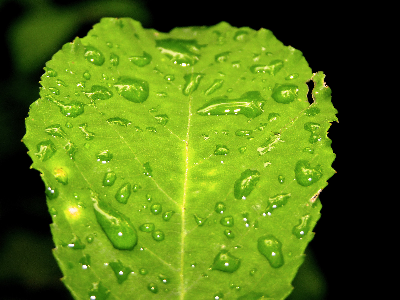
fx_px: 1225
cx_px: 219
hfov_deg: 18.5
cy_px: 111
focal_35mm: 106
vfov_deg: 13.9
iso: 100
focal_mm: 14.9
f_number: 3.4
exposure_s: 1/40
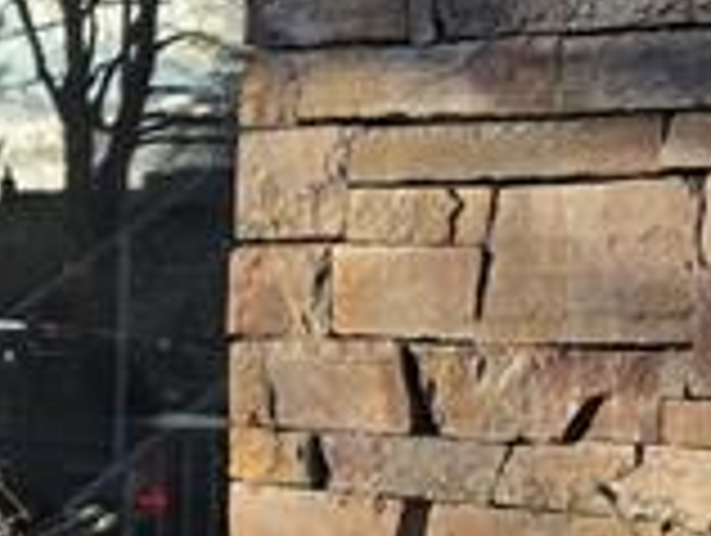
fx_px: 3065
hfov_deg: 12.0
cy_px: 117
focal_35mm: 149
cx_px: -657
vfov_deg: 10.0
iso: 80
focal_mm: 6.3
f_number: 1.7
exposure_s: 1/2797
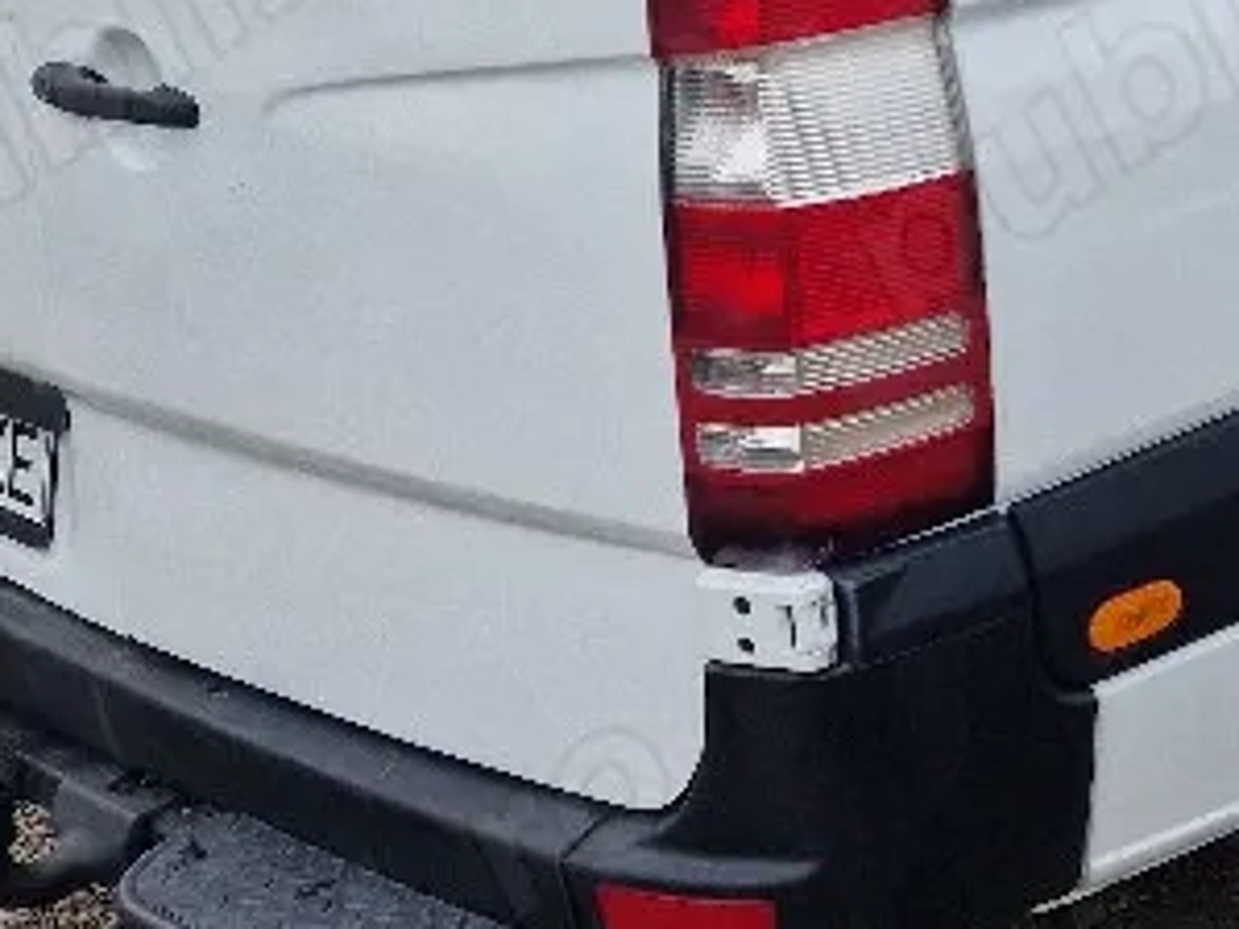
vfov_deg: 18.6
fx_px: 2755
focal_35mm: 77
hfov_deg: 22.8
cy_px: 12
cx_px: 1571
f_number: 1.8
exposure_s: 1/333
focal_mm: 6.4
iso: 50
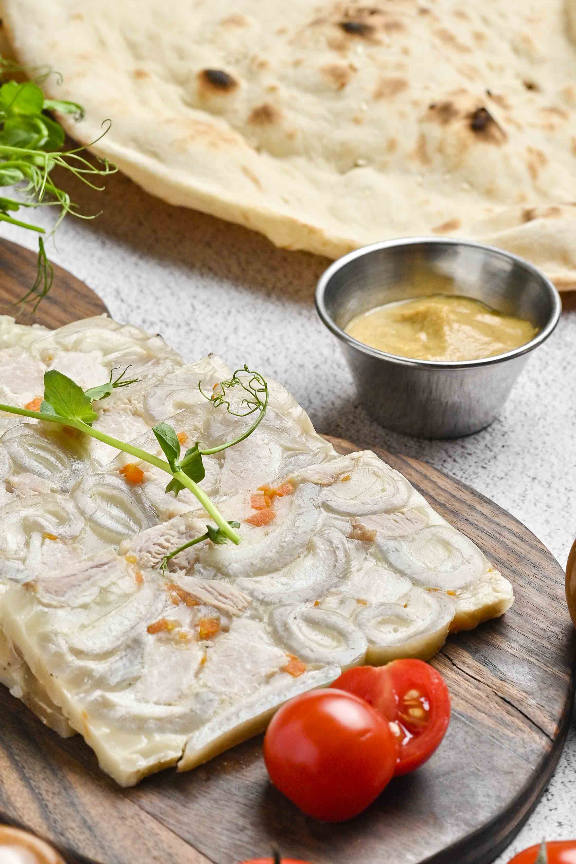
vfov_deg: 13.4
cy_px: 522
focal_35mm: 153
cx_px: 242
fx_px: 3671
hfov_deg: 9.0
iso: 320
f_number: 10
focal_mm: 85
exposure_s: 1/125
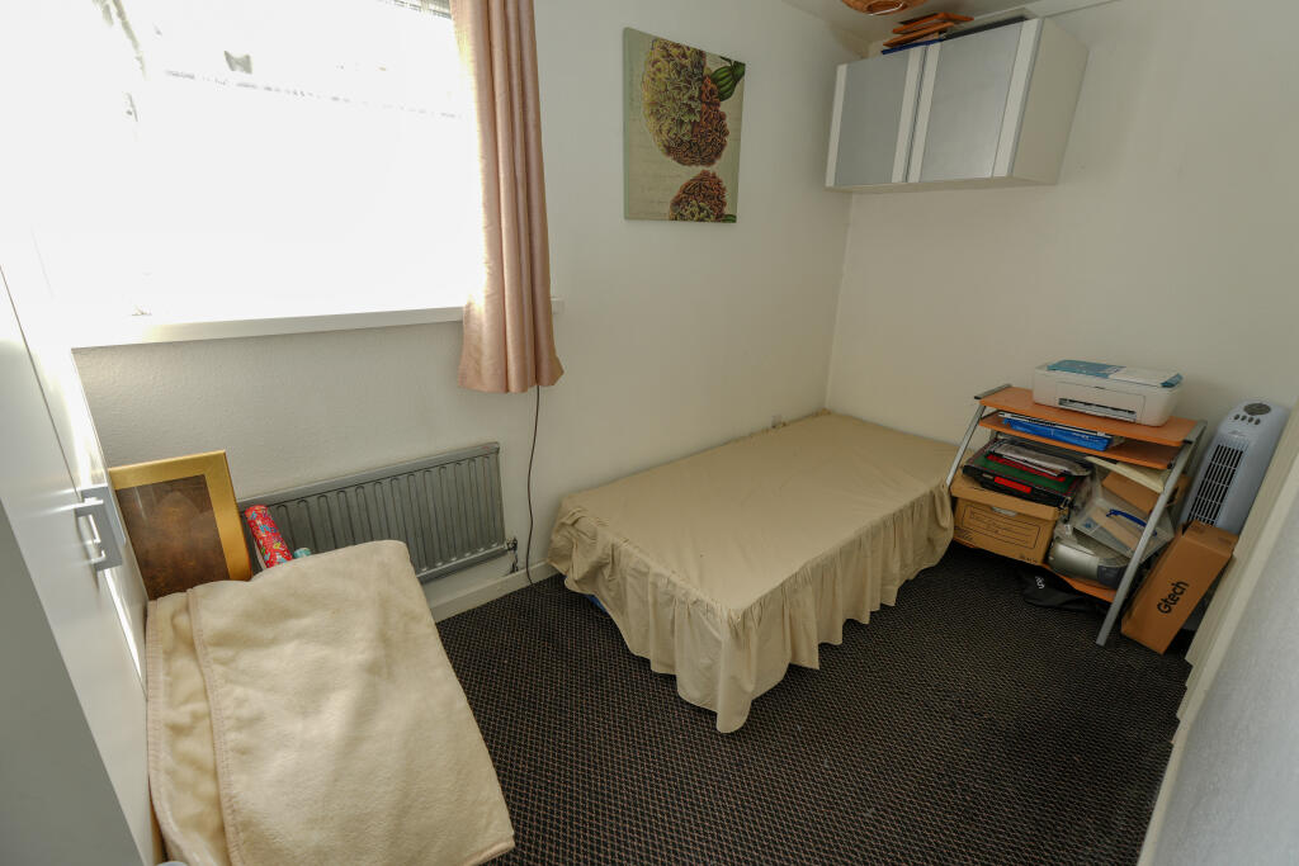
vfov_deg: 74.6
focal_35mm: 16
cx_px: 650
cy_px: 433
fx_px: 568
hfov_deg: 97.6
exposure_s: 1/13
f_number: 4
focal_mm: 10.5
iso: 50
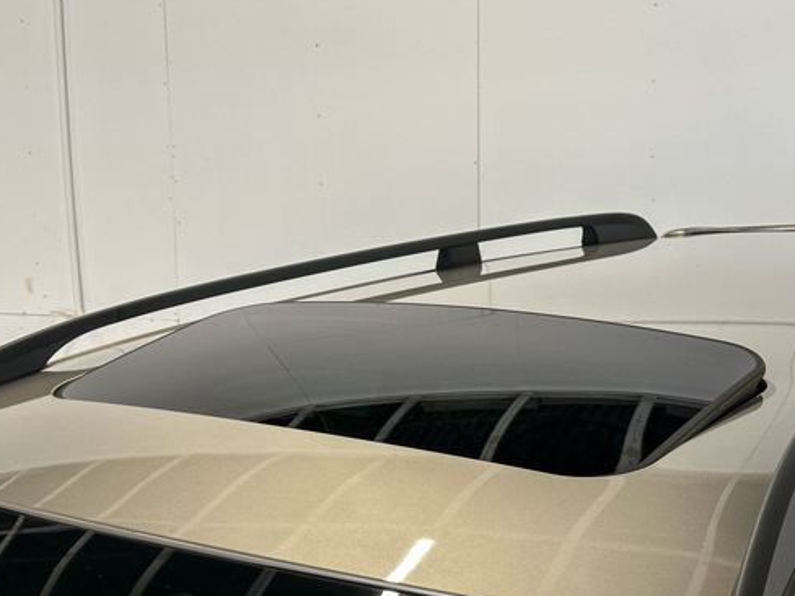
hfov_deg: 30.3
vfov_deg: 22.9
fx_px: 1470
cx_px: 378
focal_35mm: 64
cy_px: 360
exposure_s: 1/50
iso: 80
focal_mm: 6.86
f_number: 1.78
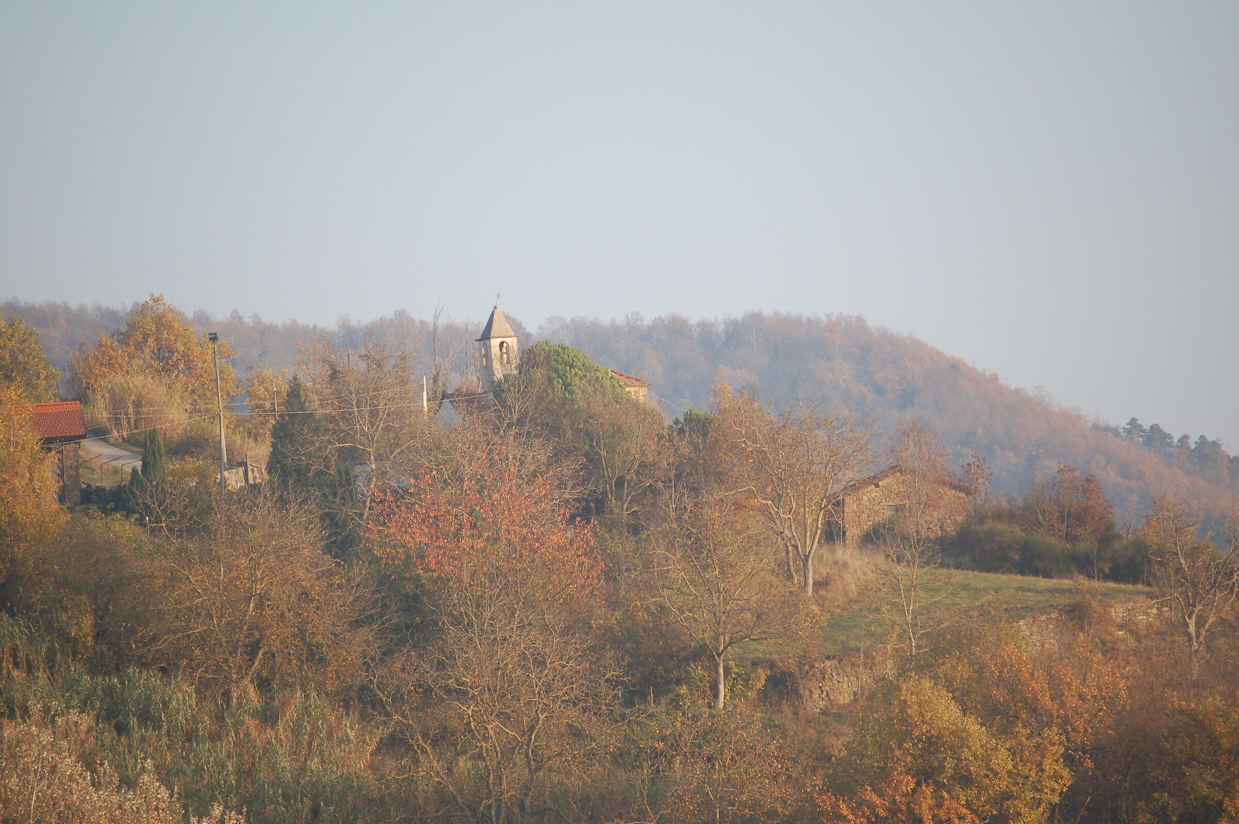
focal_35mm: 300
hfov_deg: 6.9
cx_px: 620
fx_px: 10316
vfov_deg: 4.6
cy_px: 412
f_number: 5.6
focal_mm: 200
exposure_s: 1/500
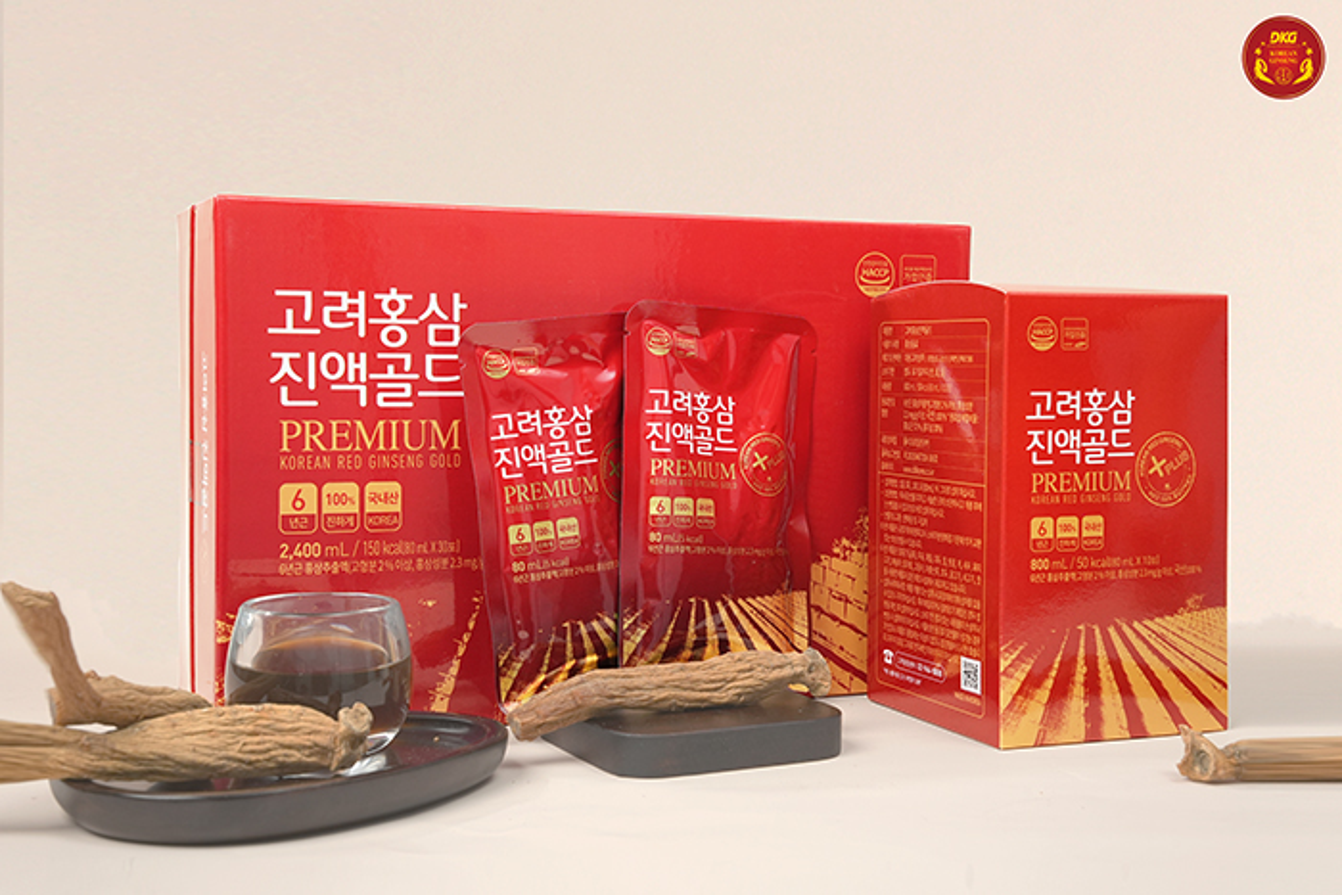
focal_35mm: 49
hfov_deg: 40.3
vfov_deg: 27.5
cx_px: 671
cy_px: 448
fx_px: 1827
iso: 1000
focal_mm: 49
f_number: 11
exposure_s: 1/60
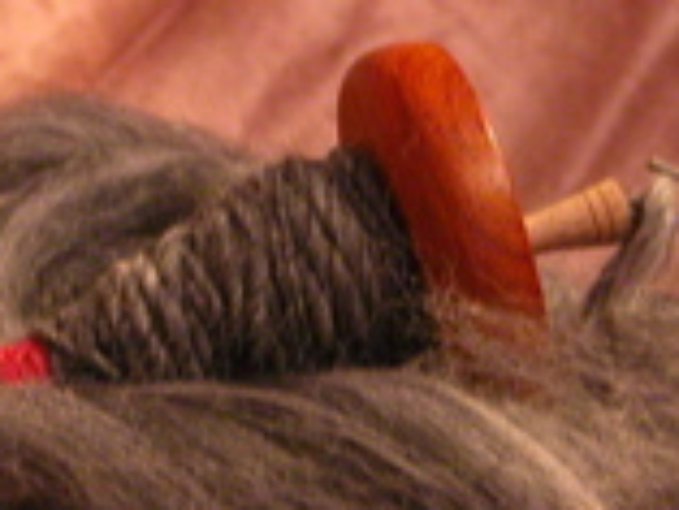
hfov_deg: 8.5
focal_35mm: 233
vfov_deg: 6.4
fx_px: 4574
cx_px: 61
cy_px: 138
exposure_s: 1/1.1
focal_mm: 19.9
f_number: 3.4
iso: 400
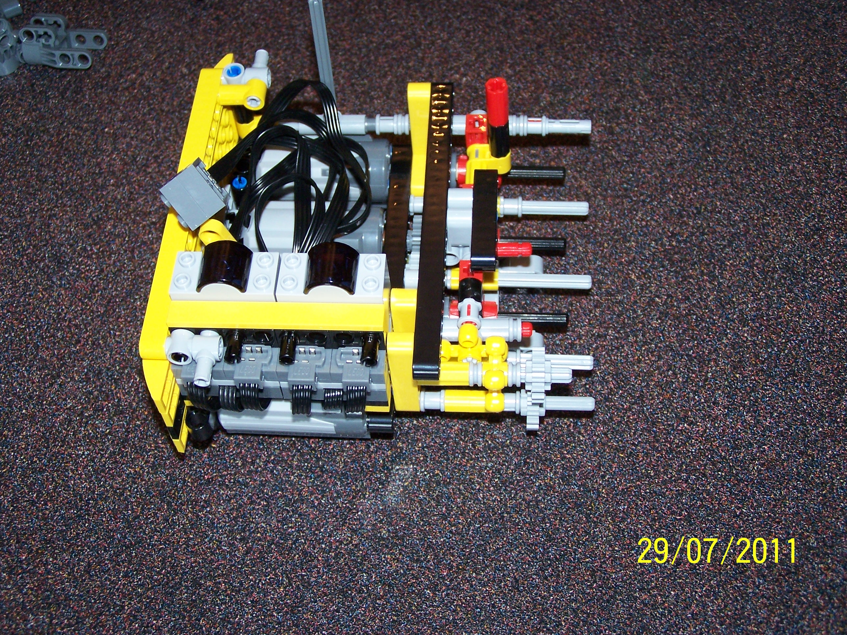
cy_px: 318
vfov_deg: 28.6
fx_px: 1248
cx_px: 424
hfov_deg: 37.5
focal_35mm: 51
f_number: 3
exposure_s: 1/60
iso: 140
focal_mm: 8.5
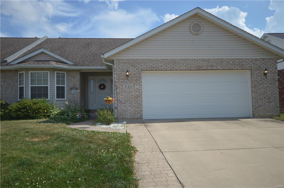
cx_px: 142
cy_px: 94
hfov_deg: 62.0
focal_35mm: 30
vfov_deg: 43.5
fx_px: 236
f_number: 5.6
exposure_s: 1/500
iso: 100
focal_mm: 20
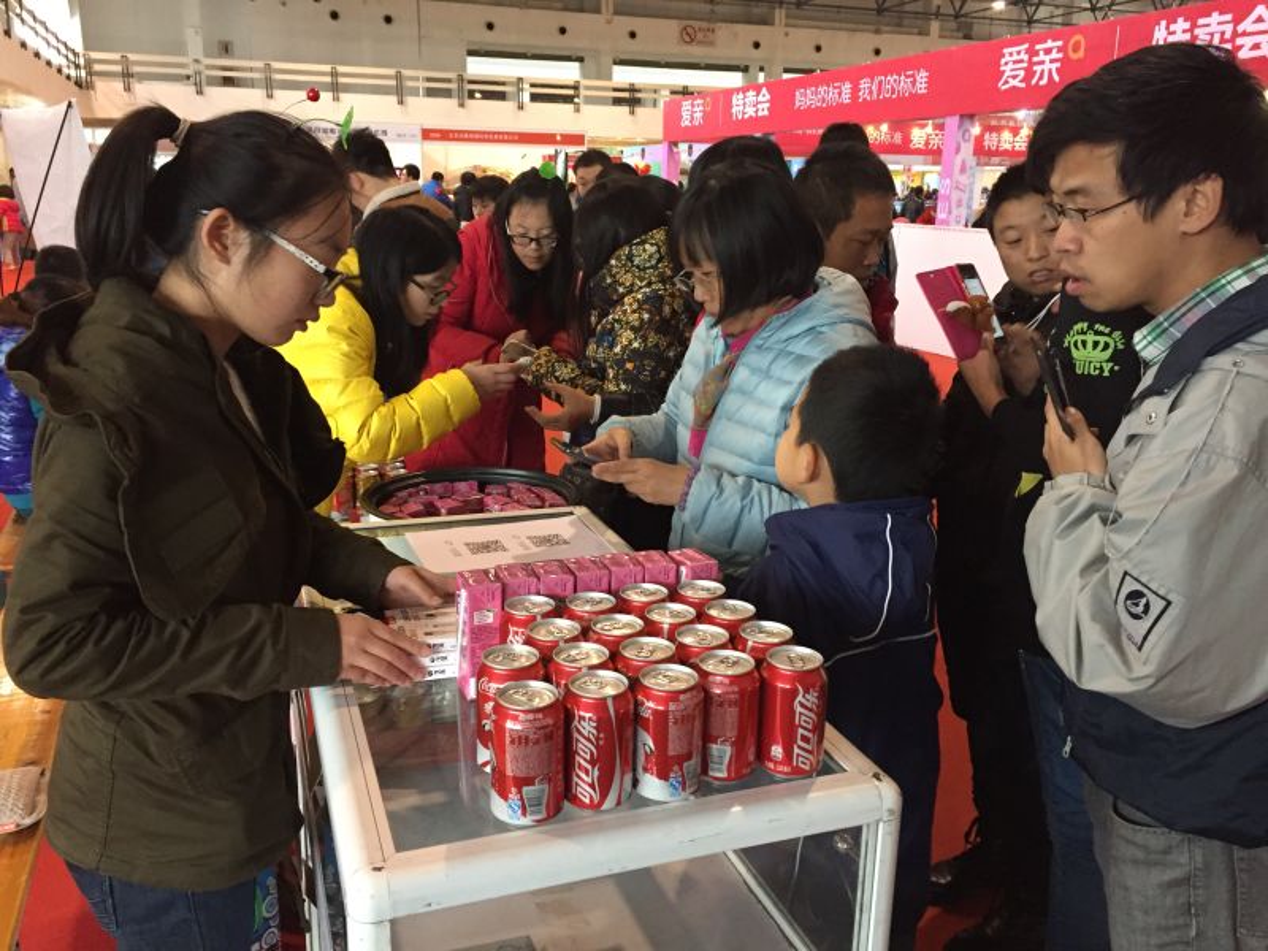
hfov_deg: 61.7
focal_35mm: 29
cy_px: 476
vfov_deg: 48.2
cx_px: 634
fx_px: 1062
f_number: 2.2
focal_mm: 4.15
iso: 250
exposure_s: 1/33
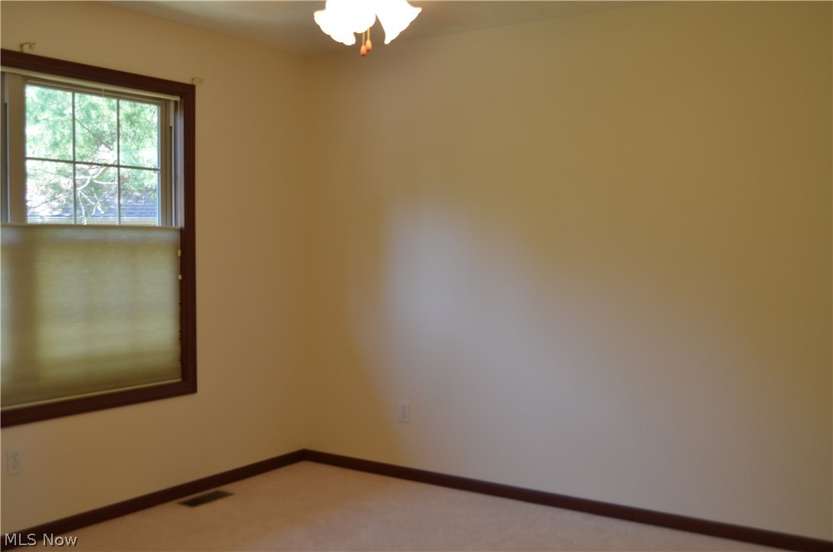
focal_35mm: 36
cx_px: 416
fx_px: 831
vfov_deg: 36.7
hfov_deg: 53.2
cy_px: 276
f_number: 5.6
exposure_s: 1/60
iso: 400
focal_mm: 24
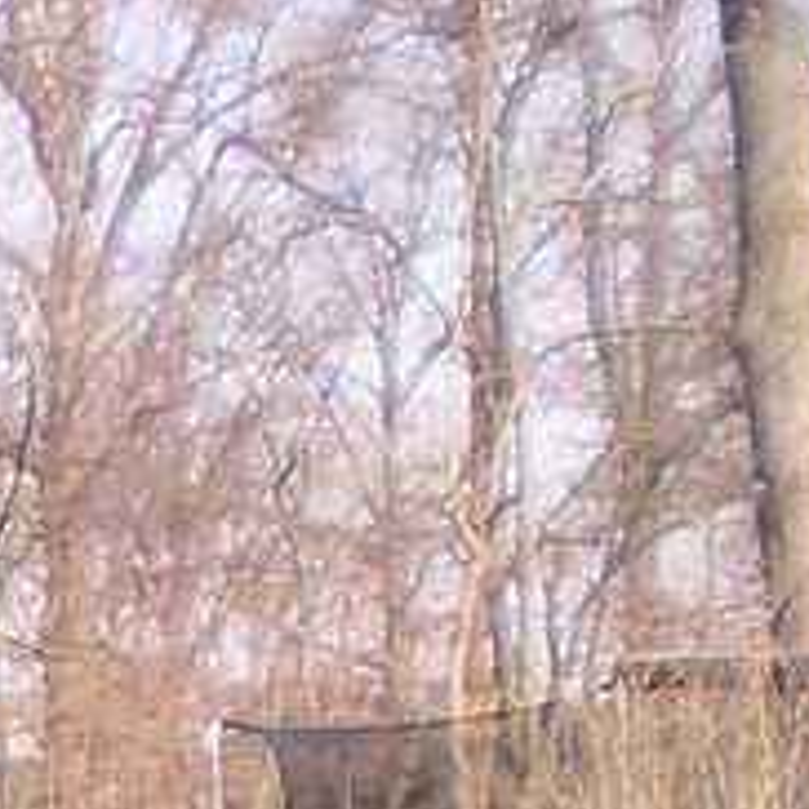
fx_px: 4733
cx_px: -1125
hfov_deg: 8.9
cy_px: 1414
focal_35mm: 179
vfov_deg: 9.3
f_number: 3.1
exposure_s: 1/400
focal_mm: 6.3
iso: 64
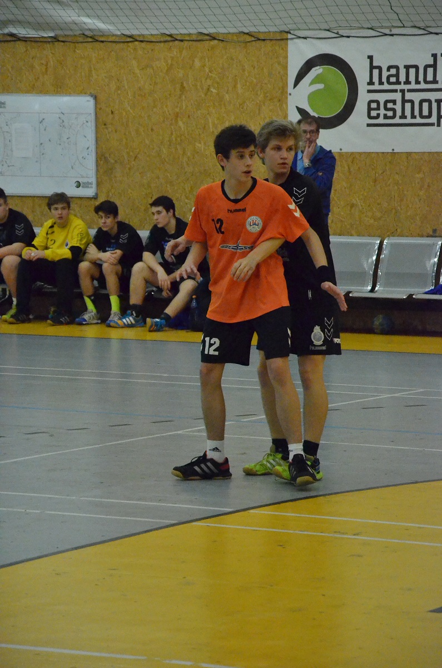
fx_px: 2913
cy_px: 334
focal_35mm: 158
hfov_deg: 8.7
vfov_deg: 13.1
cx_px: 221
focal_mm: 105
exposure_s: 1/1000
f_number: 5.6
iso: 6400
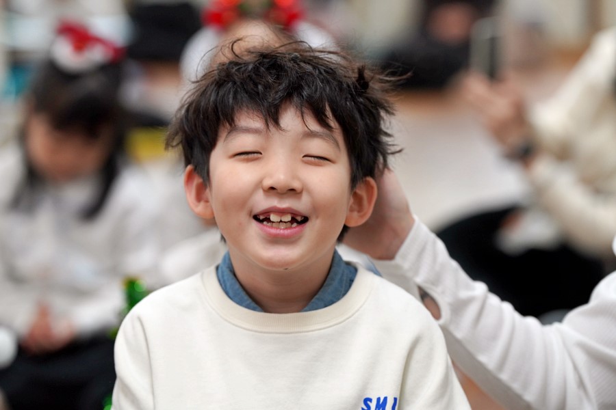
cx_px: 308
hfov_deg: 13.6
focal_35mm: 151
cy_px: 205
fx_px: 2584
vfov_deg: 9.1
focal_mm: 151
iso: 1600
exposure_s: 1/160
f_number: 4
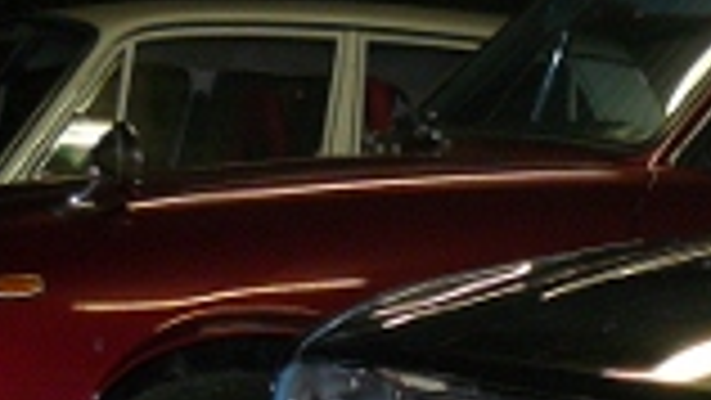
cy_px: 724
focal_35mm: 159
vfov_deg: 7.4
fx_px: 2999
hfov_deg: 13.4
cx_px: 670
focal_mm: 6
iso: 160
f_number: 2.8
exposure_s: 1/30
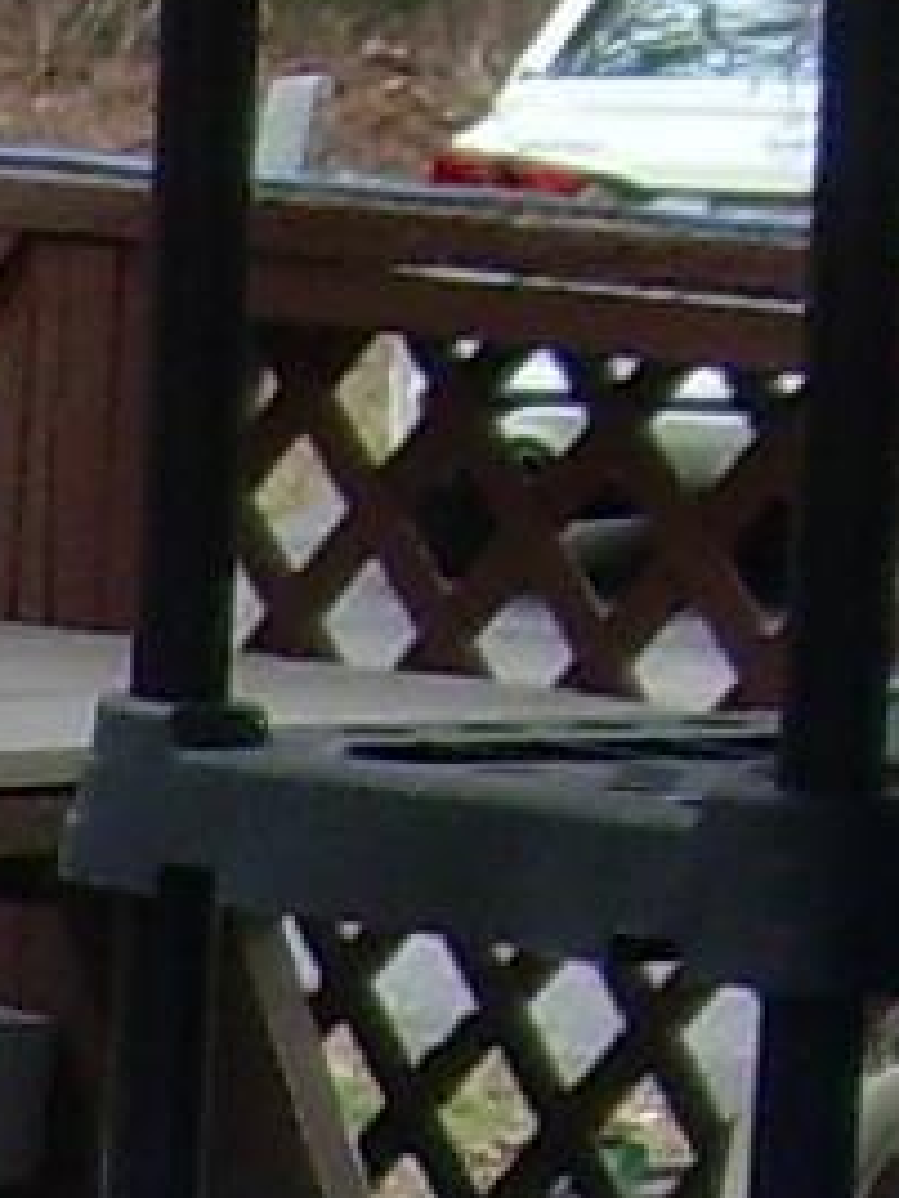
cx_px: -1981
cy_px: 2240
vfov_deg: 6.0
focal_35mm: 322
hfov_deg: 4.4
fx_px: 11150
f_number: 2.8
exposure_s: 1/71.3
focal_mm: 6.3
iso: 50
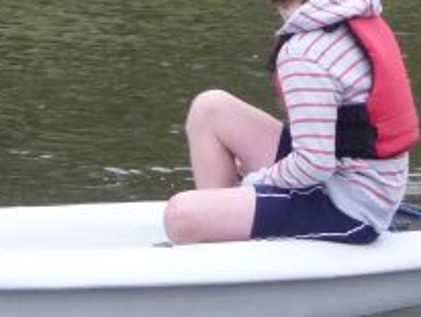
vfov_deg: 3.7
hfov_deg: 4.9
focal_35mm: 403
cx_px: 2
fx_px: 4907
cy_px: 53
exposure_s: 1/100
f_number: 4.7
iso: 200
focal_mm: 16.3
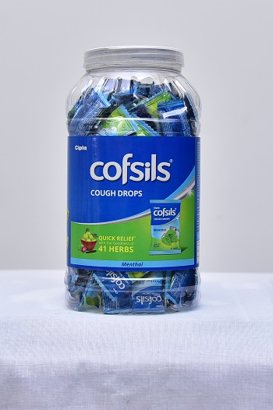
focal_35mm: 38
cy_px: 205
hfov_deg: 35.0
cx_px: 136
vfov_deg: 50.7
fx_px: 433
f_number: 4
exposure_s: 1/125
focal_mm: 38
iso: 1250
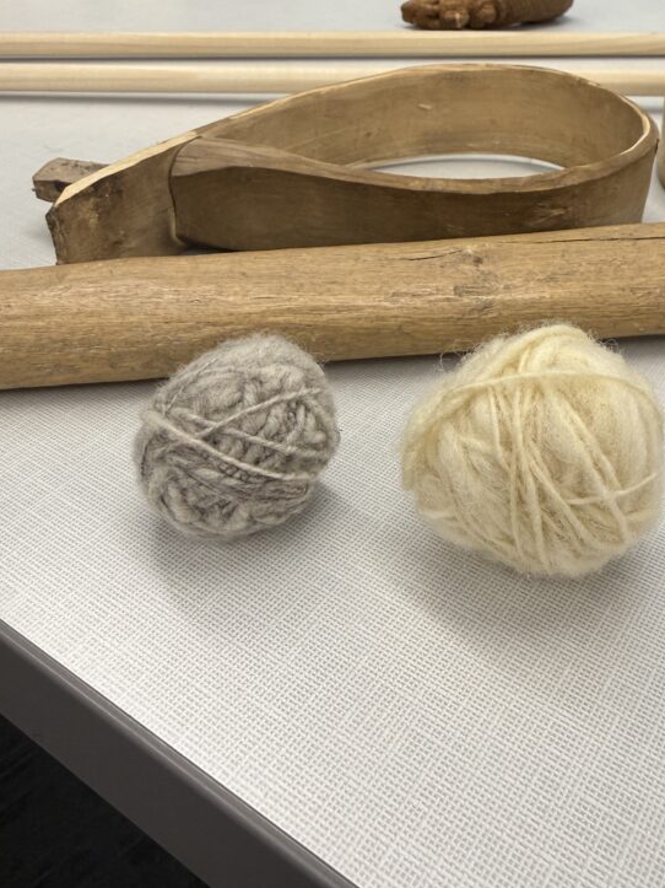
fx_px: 871
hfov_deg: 41.4
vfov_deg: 53.2
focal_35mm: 34
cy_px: 314
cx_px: 423
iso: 100
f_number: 2.2
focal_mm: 2.22
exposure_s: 1/100
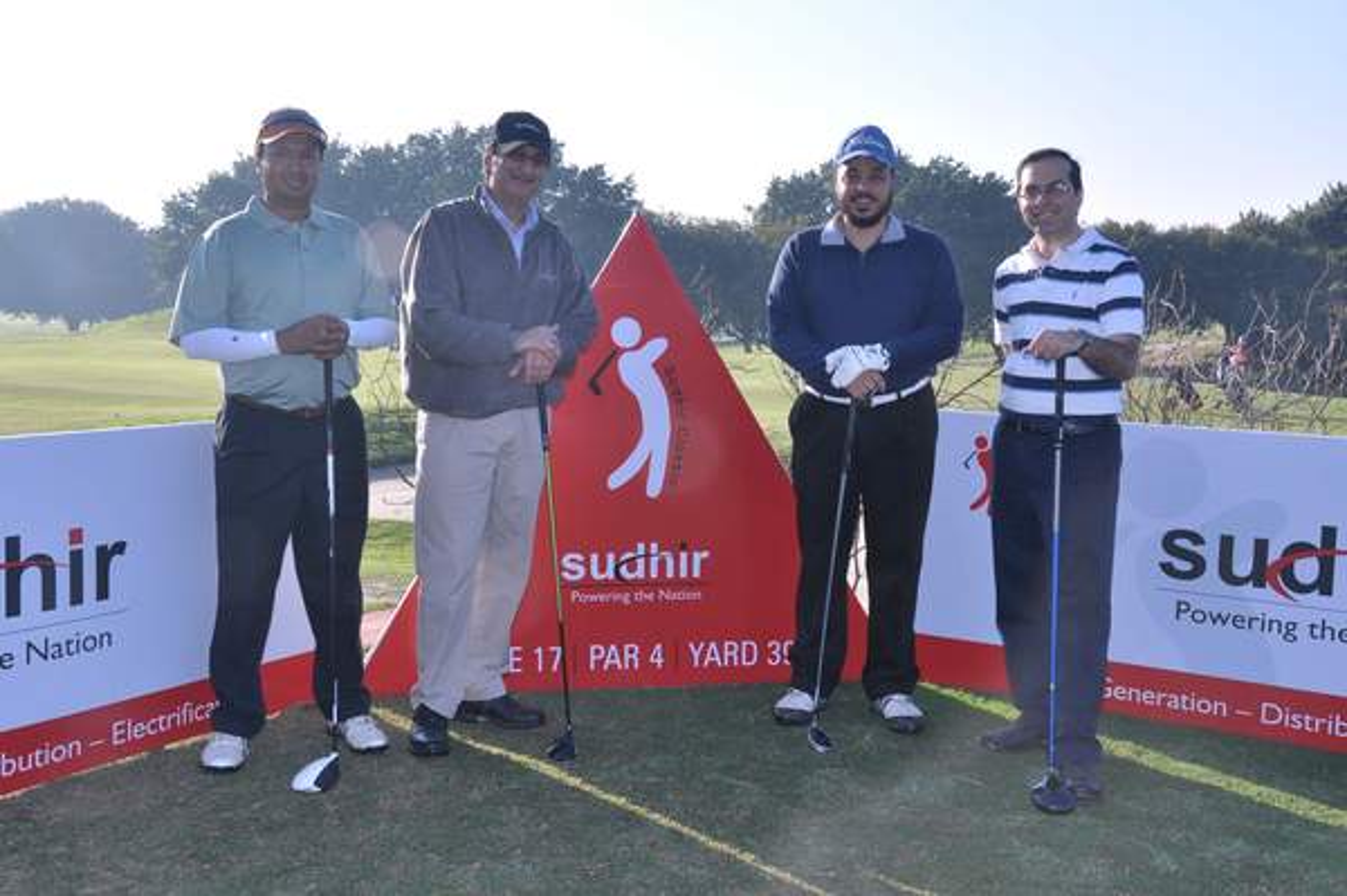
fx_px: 1570
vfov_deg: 31.8
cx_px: 674
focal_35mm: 42
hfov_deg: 46.4
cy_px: 448
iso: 200
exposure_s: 1/125
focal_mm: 28
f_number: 11
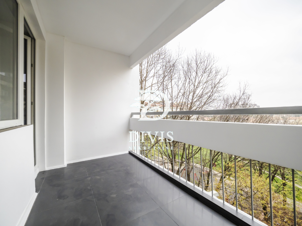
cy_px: 113
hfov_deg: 102.1
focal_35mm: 14
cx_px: 151
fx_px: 122
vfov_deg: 85.7
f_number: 4
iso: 400
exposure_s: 1/640
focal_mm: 7
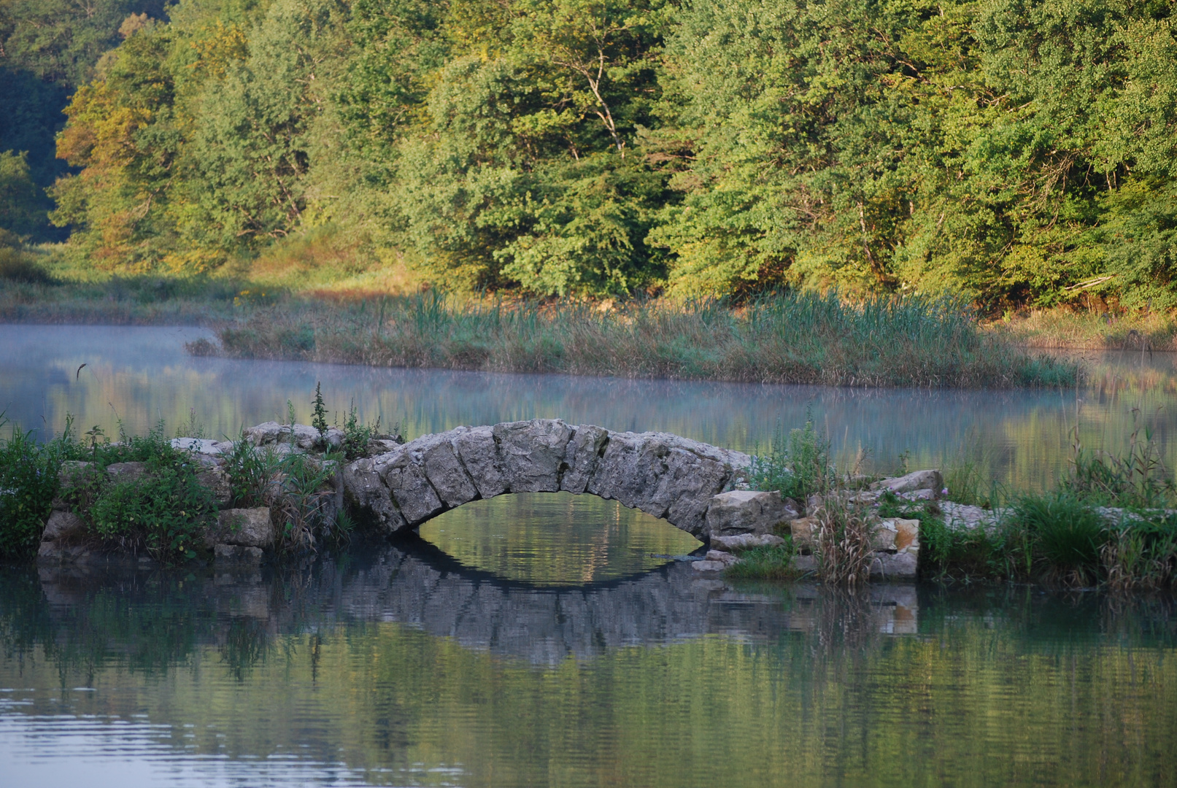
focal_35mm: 123
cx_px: 588
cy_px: 394
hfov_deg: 16.6
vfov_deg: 11.2
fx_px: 4026
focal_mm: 82
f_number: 4.5
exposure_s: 1/250
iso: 200
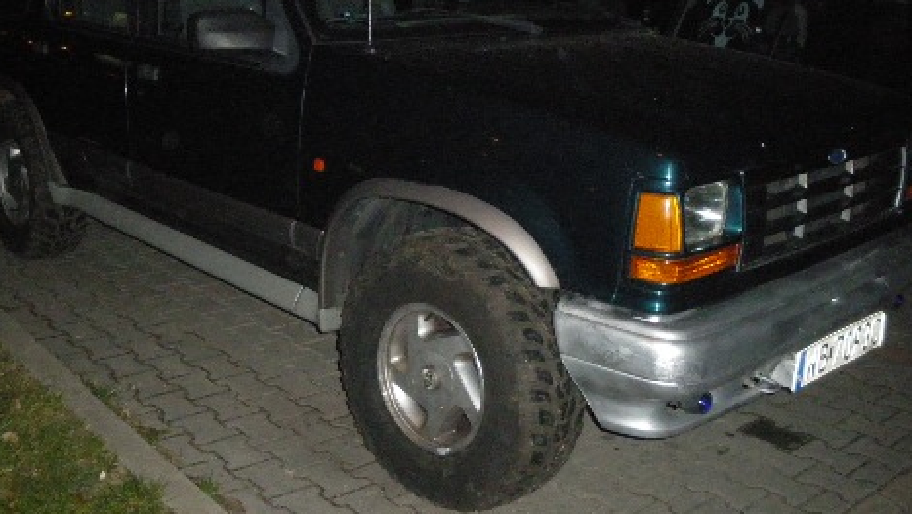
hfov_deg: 47.3
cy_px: 154
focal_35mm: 43
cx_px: 451
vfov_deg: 27.5
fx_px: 1040
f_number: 3.5
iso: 800
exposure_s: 1/50
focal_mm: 6.3
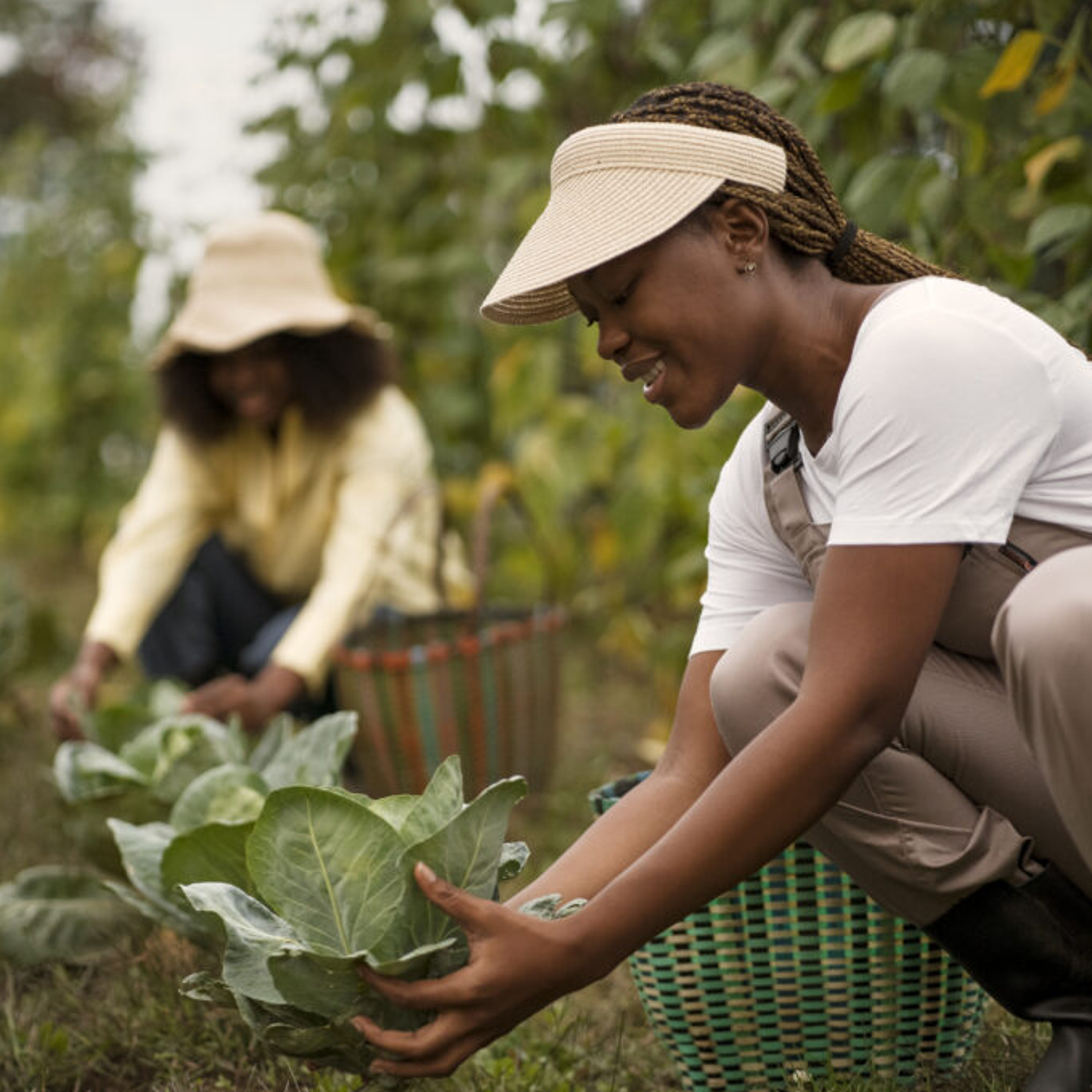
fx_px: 3426
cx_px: 435
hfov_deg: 18.1
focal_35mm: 96
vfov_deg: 18.1
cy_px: 547
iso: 1250
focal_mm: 75
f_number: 2
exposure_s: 1/320
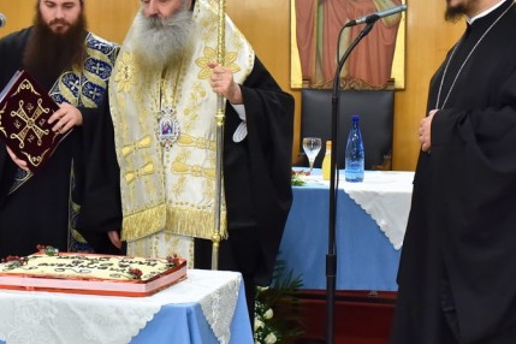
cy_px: 168
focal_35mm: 86
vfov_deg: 15.9
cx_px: 210
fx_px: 1233
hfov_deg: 23.6
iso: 1000
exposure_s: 1/160
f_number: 4.5
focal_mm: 36
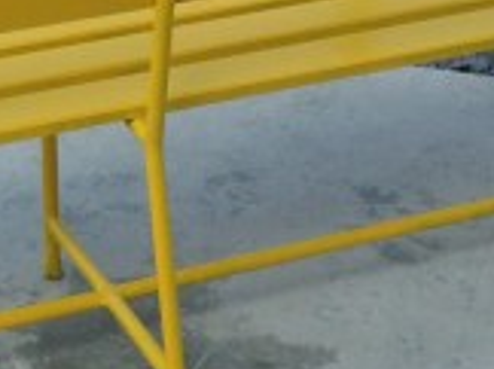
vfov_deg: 9.9
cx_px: 152
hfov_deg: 13.8
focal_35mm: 143
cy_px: -233
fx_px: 2038
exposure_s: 1/1427
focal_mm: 4.12
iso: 50
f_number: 2.4
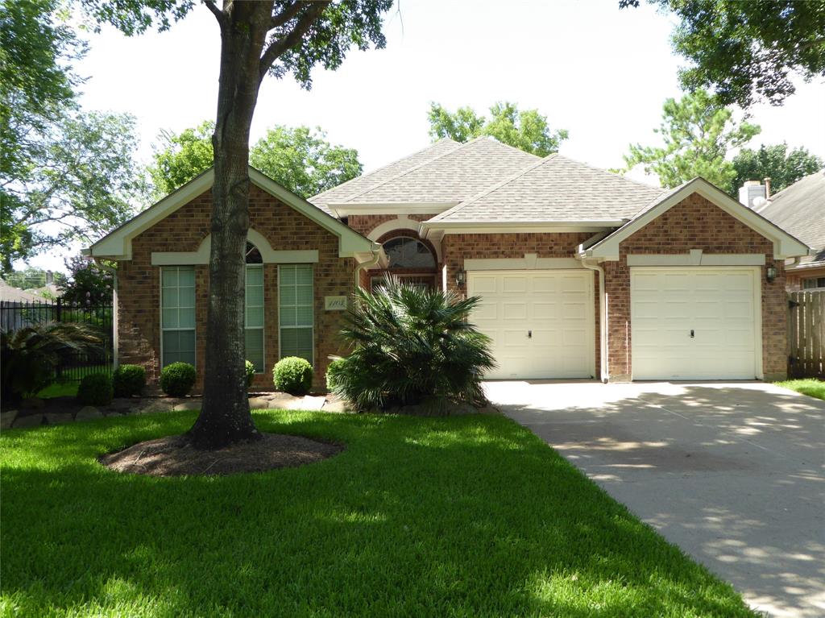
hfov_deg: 63.5
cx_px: 412
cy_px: 309
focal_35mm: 28
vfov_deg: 49.7
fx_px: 667
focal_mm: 5
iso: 100
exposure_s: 1/200
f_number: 3.5
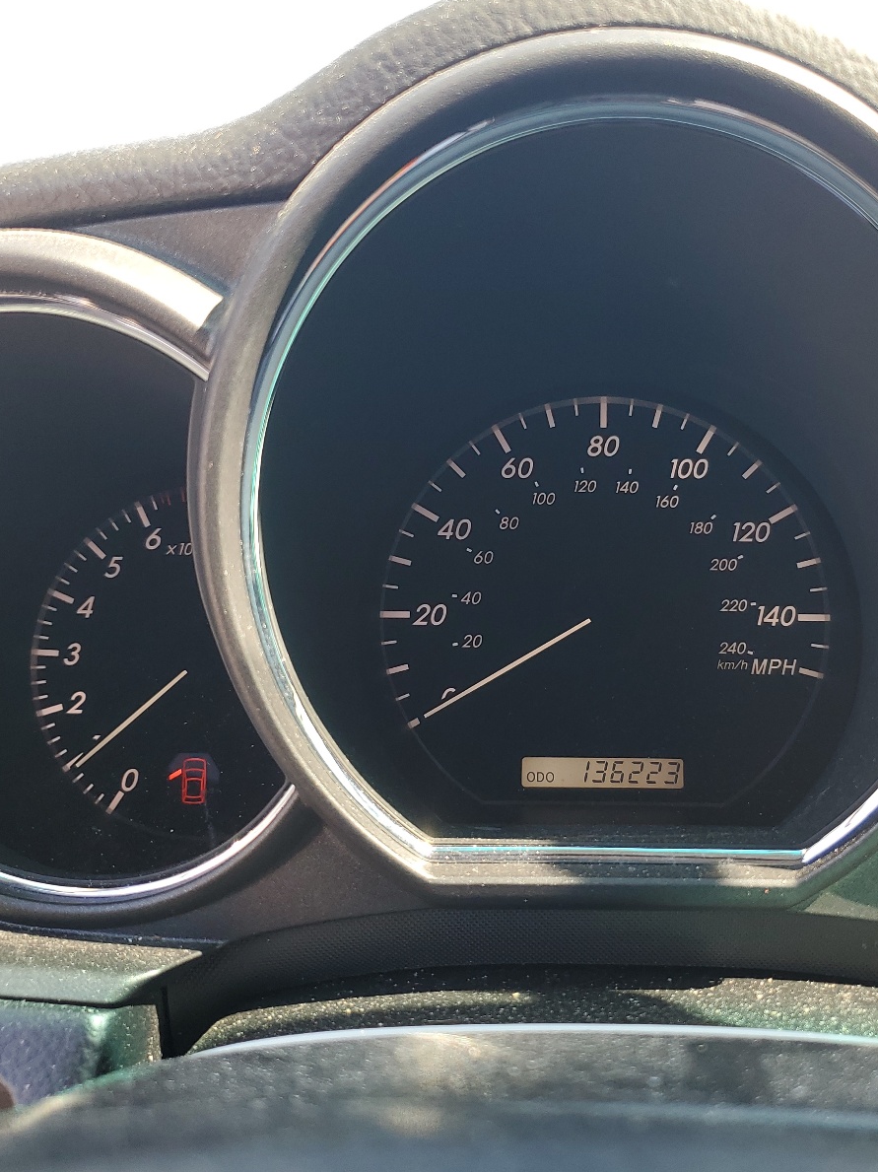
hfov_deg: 40.1
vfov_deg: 52.6
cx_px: 591
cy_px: 582
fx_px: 1184
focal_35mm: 35
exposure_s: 1/123
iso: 50
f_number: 1.5
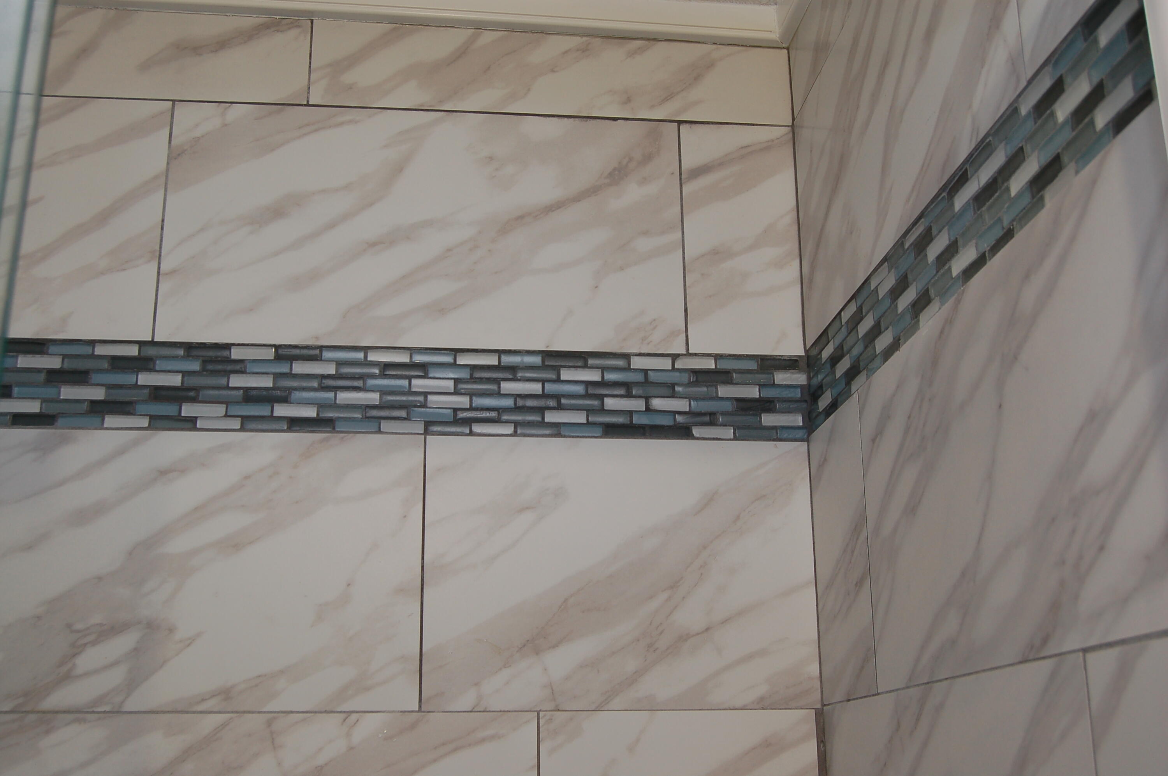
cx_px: 584
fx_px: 1264
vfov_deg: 34.1
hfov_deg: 49.6
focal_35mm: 39
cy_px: 388
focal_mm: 26
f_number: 5.6
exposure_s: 1/125
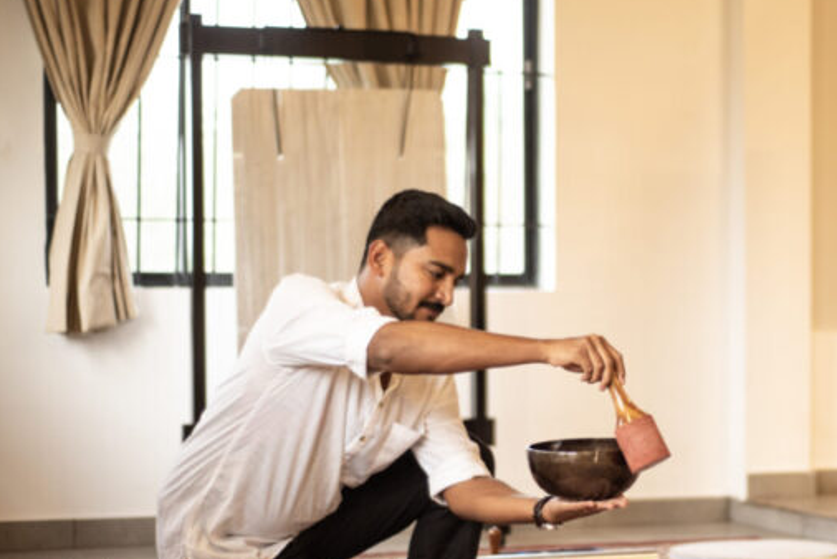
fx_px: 1838
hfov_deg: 25.4
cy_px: 377
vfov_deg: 17.3
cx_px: 604
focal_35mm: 79
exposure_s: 1/60
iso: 160
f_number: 1.8
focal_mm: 50
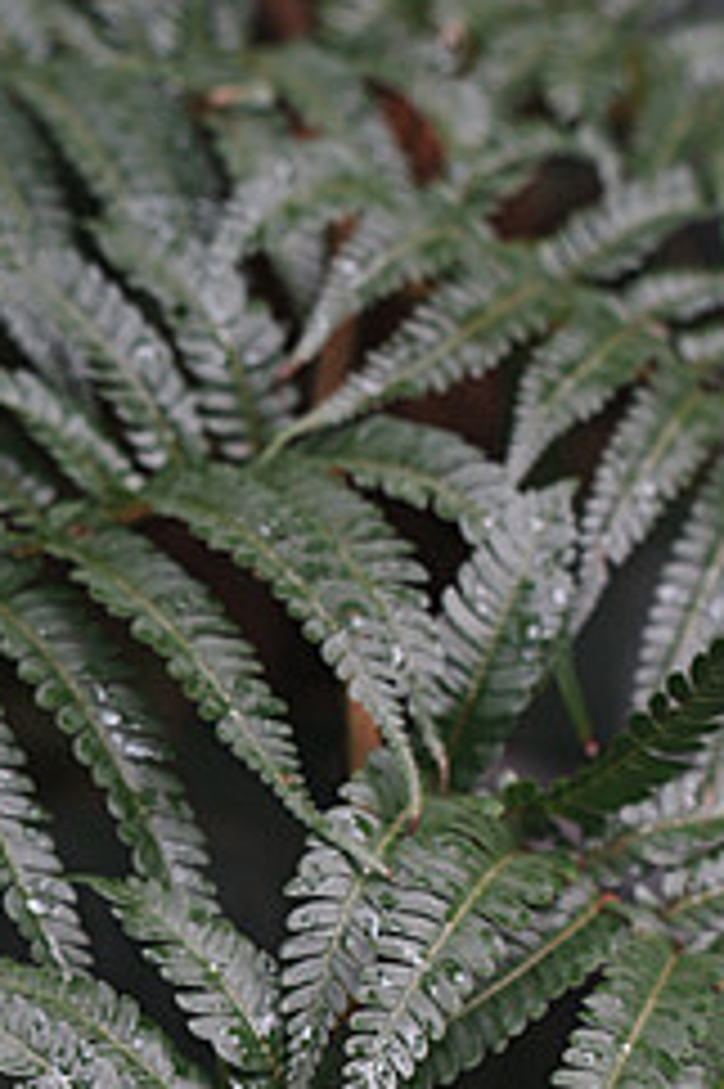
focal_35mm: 119
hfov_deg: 11.5
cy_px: 1490
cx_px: 416
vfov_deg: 16.1
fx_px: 3595
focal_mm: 36
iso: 160
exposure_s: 1/40
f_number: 5
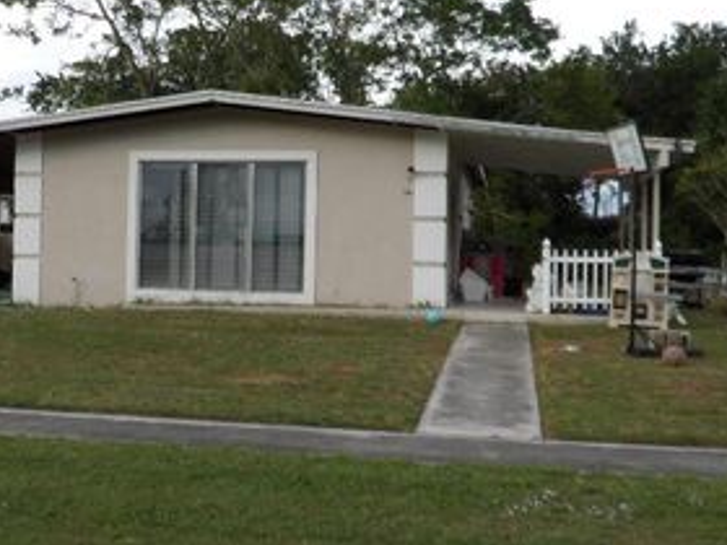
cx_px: 265
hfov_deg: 37.9
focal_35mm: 50
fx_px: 1050
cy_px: 245
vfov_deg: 29.1
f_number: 4.3
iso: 100
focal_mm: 5.1
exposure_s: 1/232
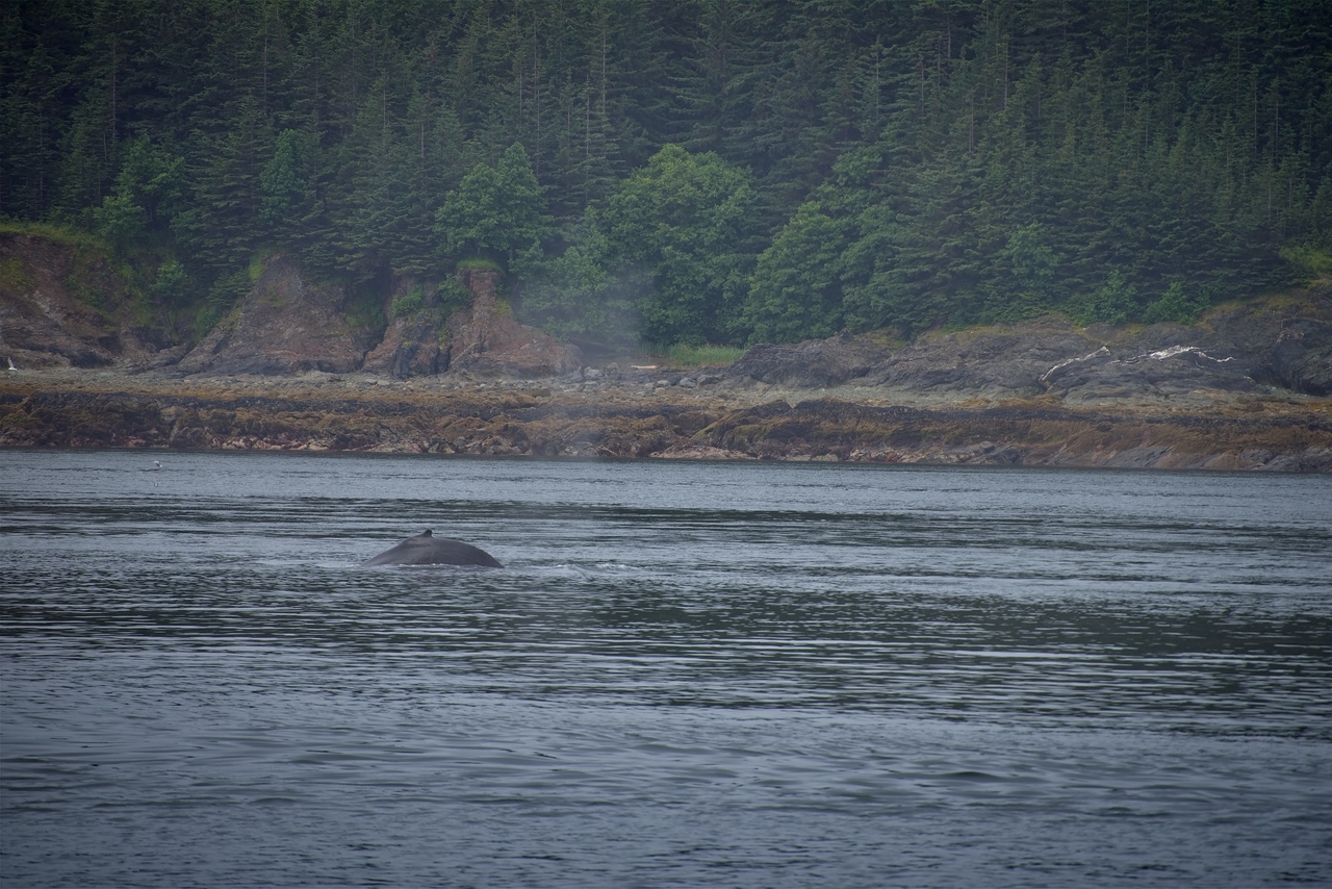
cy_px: 444
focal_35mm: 300
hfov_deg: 6.9
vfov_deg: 4.6
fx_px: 11102
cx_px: 666
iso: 180
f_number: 5.6
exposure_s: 1/640
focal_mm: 300
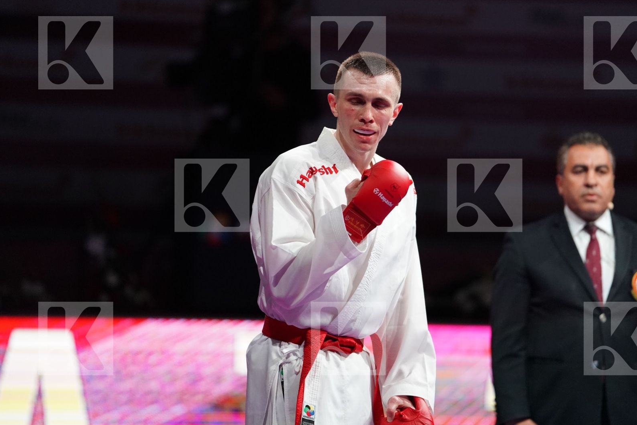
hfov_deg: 9.2
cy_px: 195
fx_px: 3963
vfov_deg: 6.1
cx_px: 348
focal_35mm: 224
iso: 4000
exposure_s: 1/1000
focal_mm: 197
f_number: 2.8
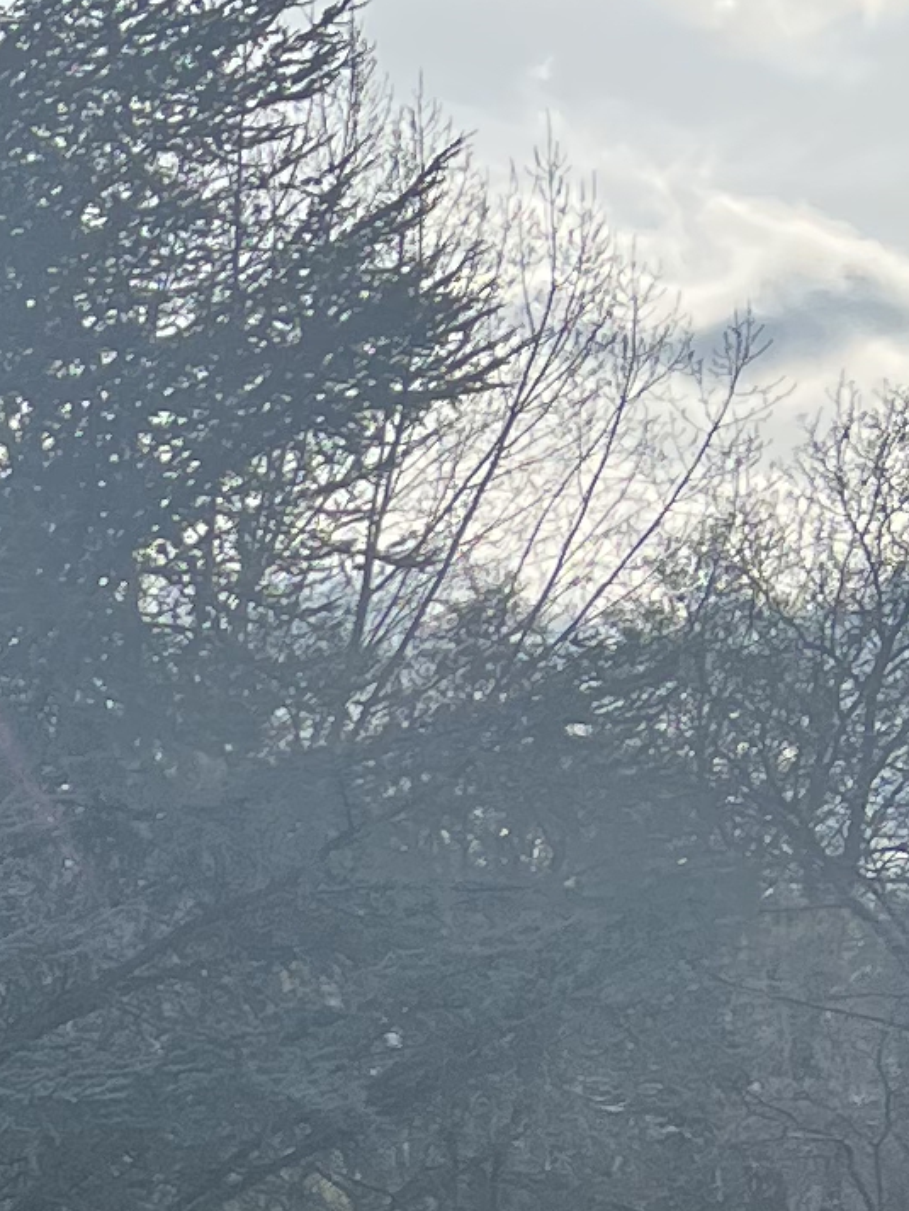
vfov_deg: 13.2
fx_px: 5145
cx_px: -1527
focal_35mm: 147
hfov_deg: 8.8
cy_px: 1259
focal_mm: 5.7
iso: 50
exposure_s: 1/6579
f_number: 1.5
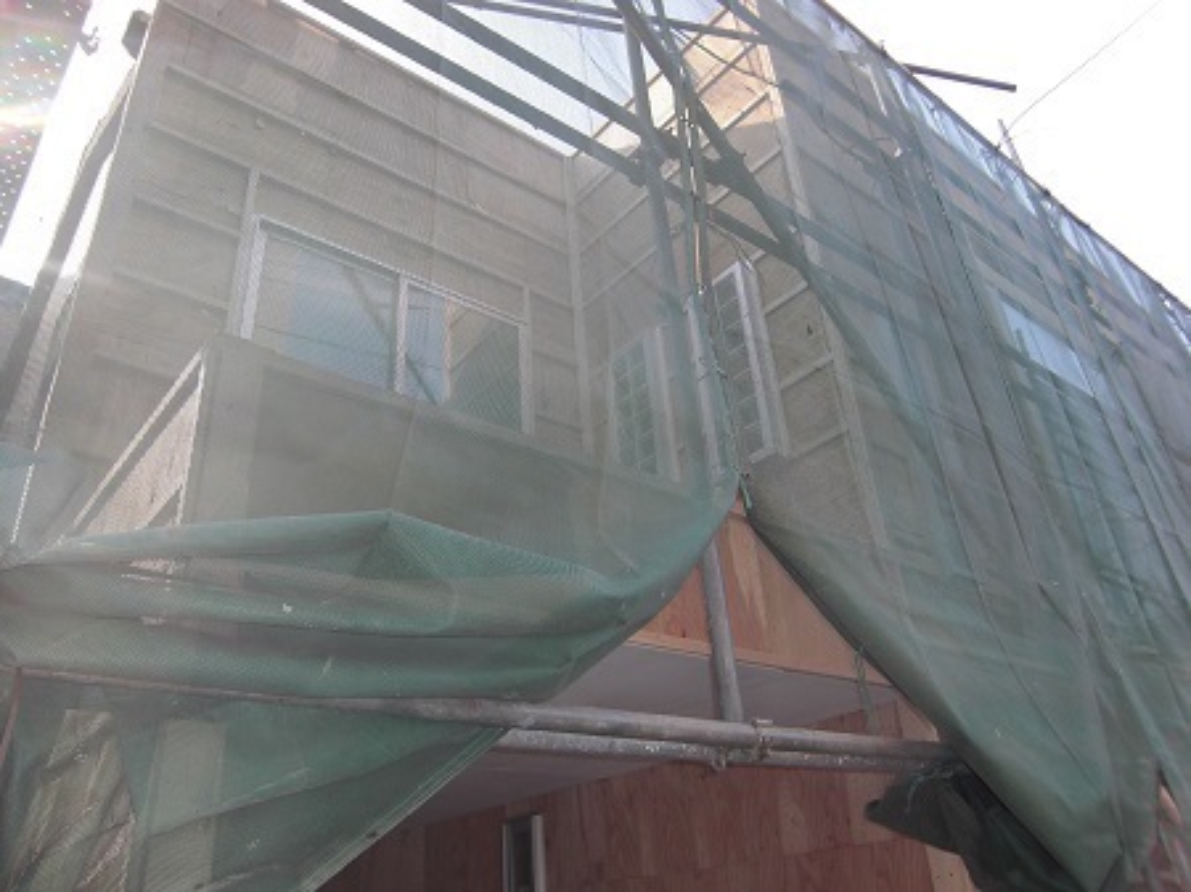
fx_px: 963
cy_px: 446
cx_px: 596
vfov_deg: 49.7
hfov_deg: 63.5
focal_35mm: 28
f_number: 2.6
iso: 50
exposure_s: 1/160
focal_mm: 4.9
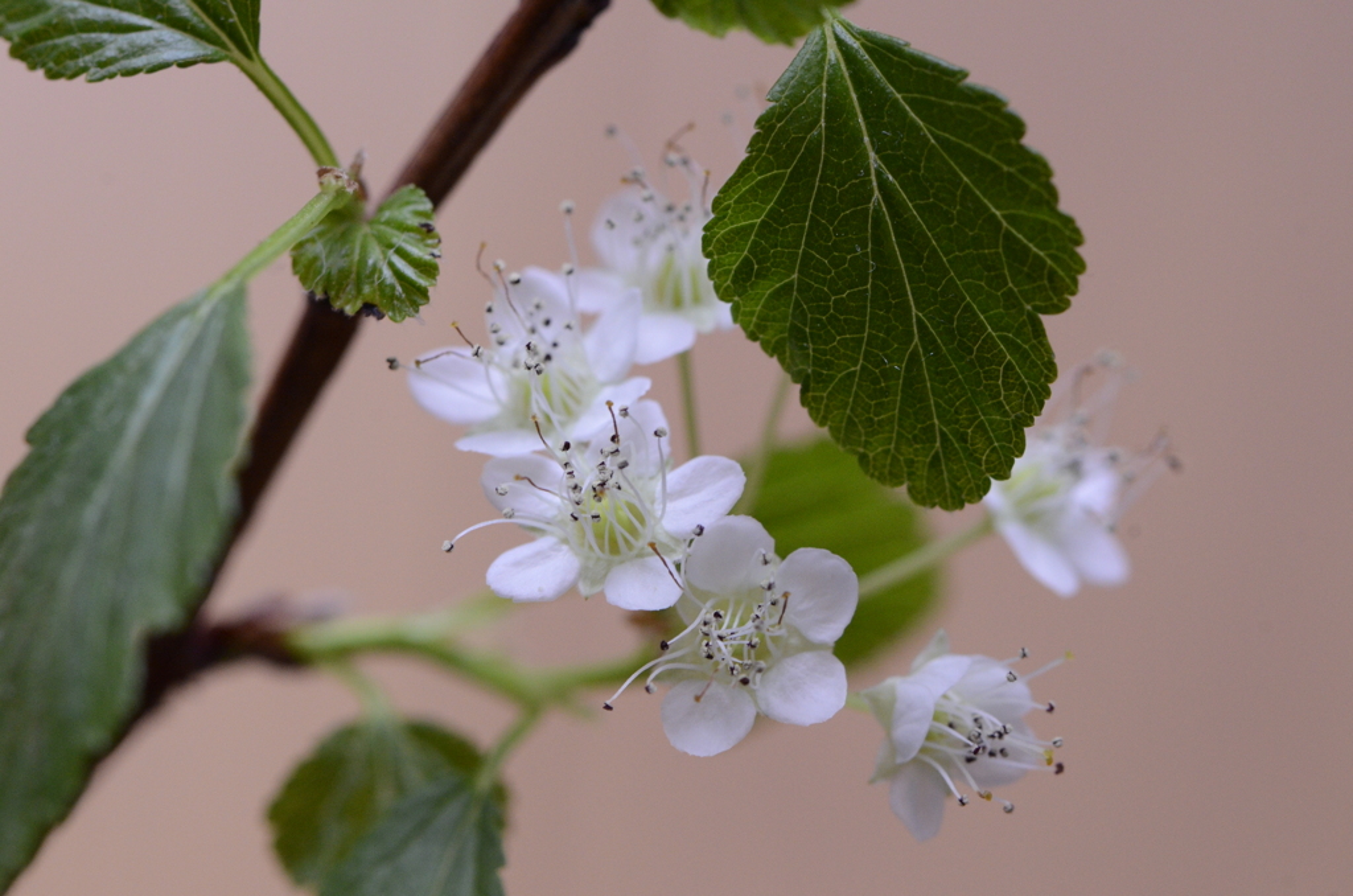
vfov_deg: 8.7
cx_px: 676
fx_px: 5906
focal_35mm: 158
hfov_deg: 13.1
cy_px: 448
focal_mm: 105
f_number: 10
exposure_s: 1/100
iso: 1600
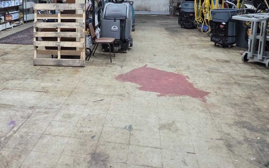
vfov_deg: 32.5
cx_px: 78
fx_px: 279
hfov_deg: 50.1
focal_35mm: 38
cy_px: 31
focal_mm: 5.4
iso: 640
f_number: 1.8
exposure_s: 1/120
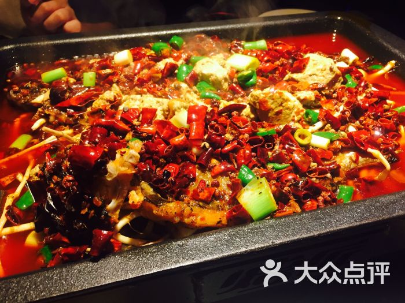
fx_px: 339
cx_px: 202
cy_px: 152
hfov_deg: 61.7
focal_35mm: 29
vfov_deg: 48.2
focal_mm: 4.15
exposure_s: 1/33
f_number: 2.2
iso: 64
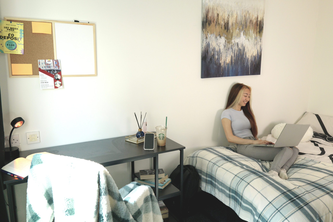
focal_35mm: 28
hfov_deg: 65.5
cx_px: 166
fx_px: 259
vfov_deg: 46.4
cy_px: 111
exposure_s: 1/80
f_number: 4
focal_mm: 28
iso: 2500
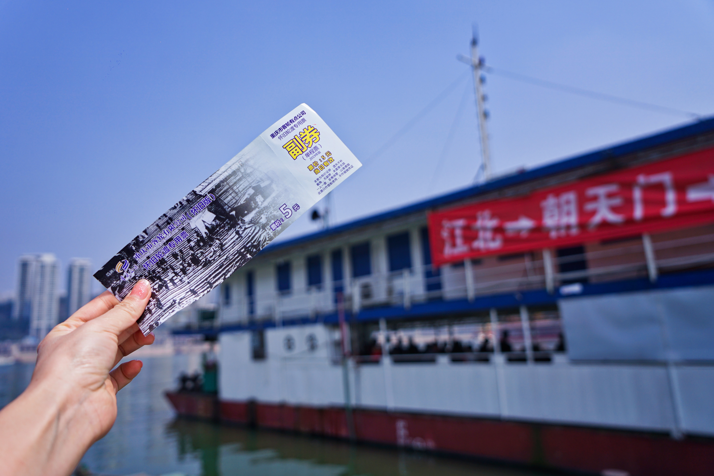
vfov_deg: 47.9
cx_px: 362
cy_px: 235
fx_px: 535
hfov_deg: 67.4
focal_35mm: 27
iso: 100
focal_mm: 26
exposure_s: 1/1600
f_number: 4
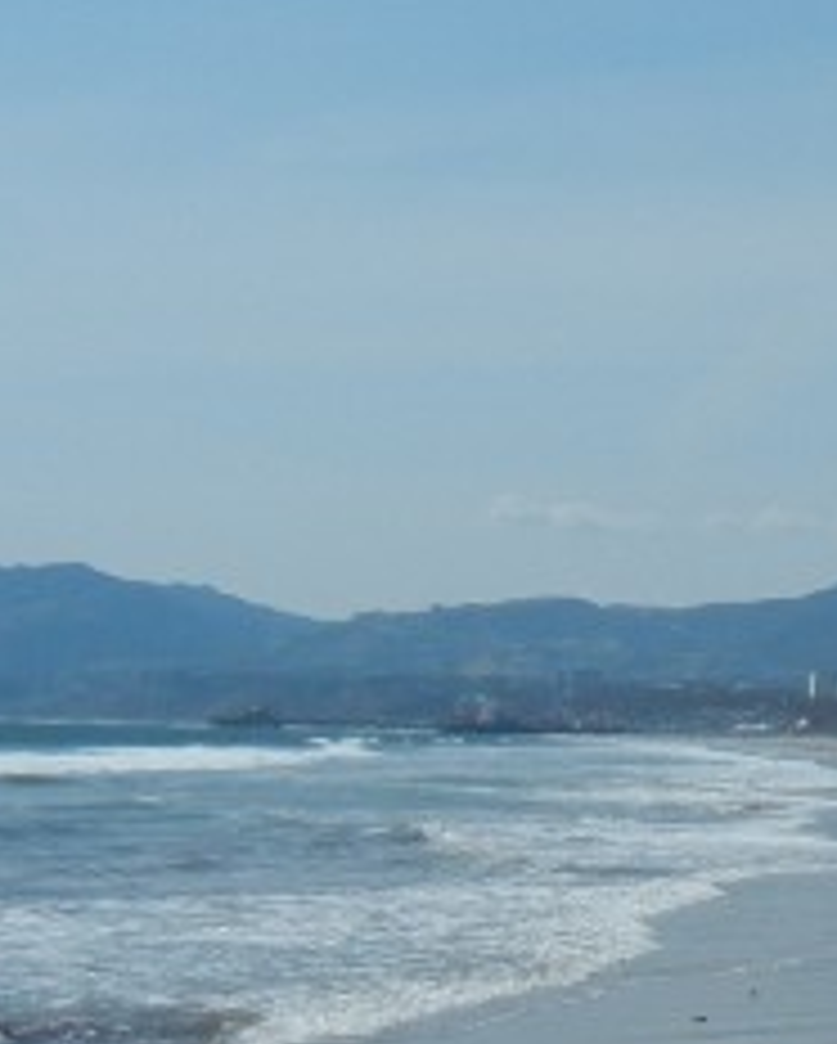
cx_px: 1498
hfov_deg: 11.2
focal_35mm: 129
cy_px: 598
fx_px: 3989
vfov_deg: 14.9
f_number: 7
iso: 160
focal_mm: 5.4
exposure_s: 1/900
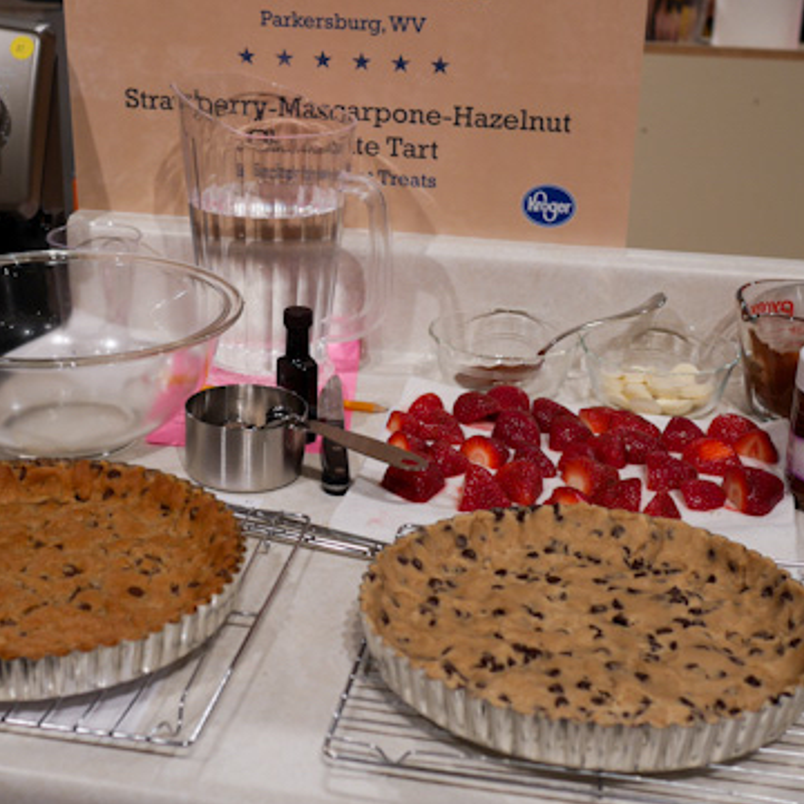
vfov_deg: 29.1
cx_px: 322
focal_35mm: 59
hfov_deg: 29.0
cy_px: 374
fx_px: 1550
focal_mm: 20
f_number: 2.8
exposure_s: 1/200
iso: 200
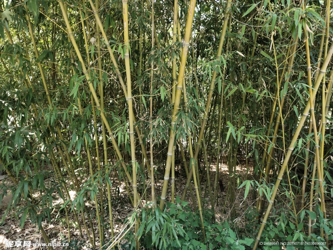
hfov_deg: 73.9
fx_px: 221
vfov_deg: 58.9
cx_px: 166
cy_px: 125
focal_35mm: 23
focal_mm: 4.76
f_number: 1.79
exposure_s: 1/100
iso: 105
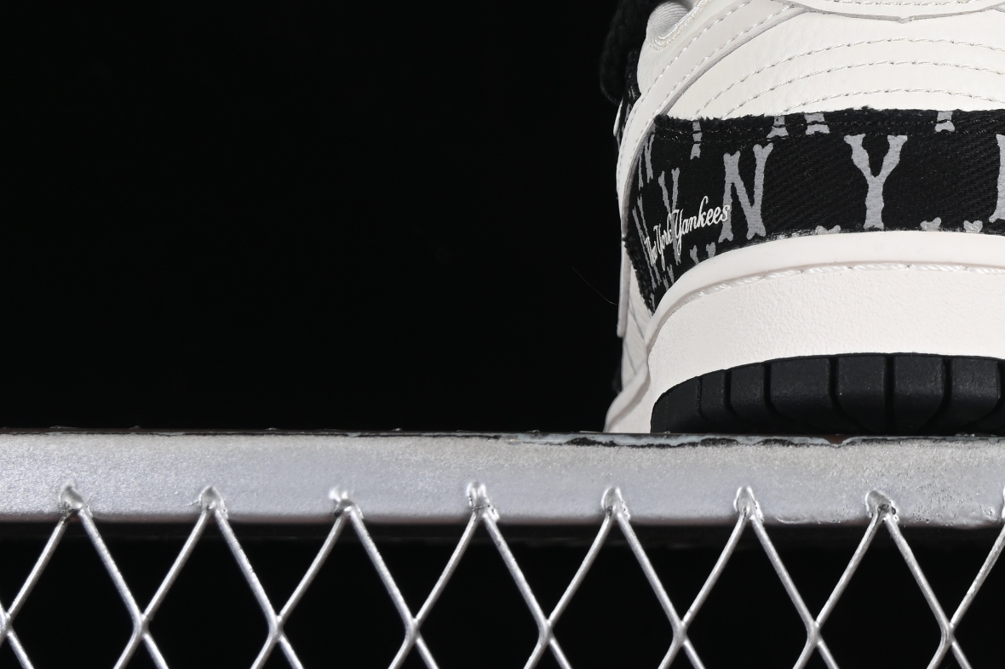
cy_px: -54
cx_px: 1146
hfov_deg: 11.4
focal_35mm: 177
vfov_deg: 7.7
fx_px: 4940
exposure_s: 1/80
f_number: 7.1
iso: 160
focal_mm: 50
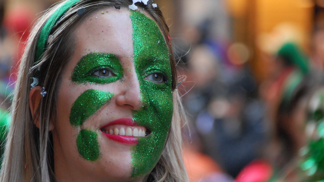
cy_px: 81
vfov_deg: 3.9
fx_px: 2706
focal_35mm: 315
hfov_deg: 6.9
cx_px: 162
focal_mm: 200
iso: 1000
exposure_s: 1/100
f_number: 5.6
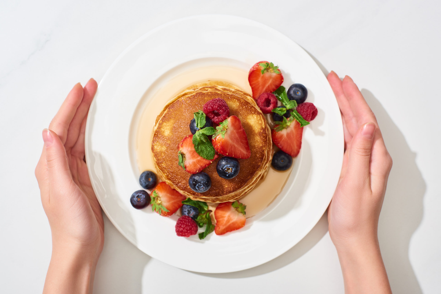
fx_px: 613
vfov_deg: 27.0
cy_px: 147
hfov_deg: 39.6
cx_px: 220
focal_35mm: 50
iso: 250
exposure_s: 1/160
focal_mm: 50
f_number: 9
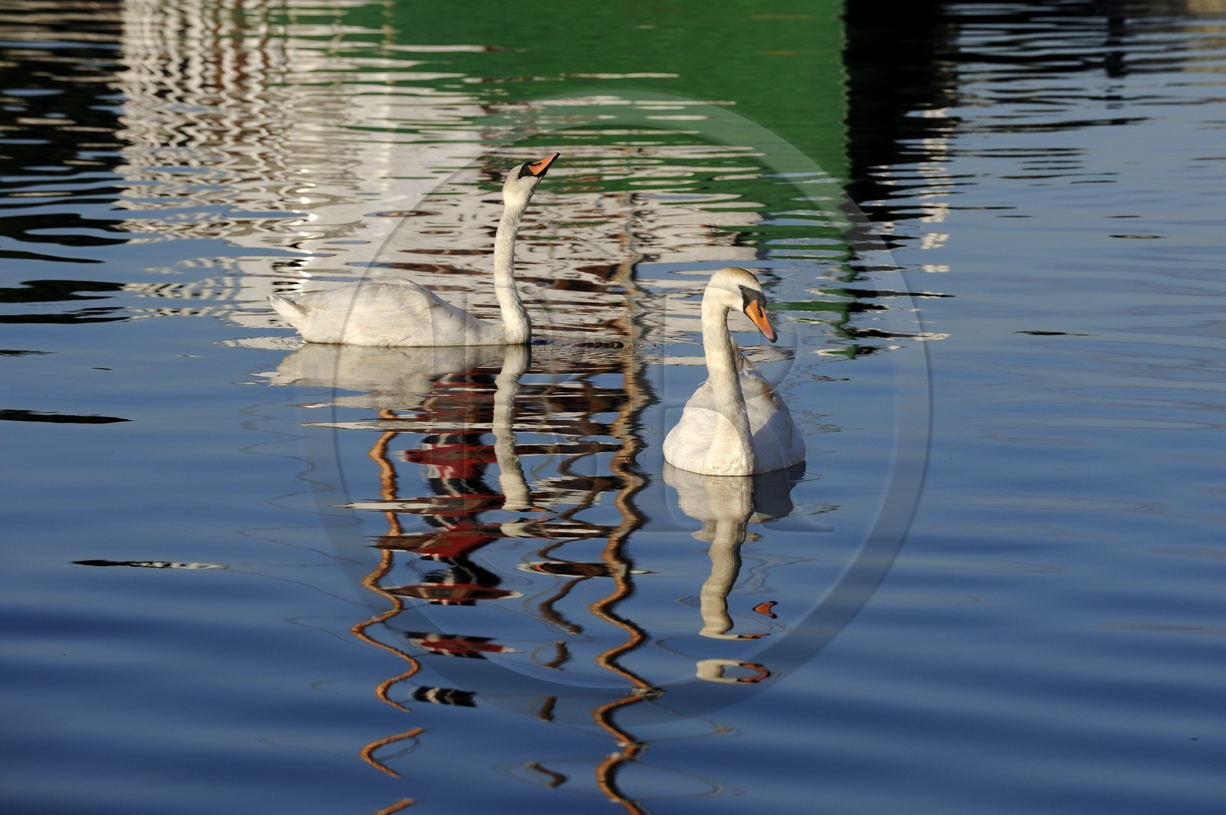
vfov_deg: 6.9
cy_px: 408
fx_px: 6805
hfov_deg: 10.3
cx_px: 613
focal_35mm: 200
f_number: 9
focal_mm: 200
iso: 200
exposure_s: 1/400
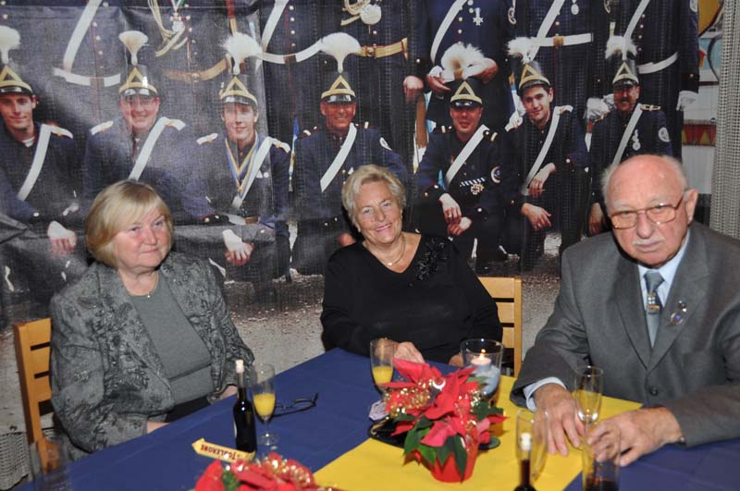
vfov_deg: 36.8
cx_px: 370
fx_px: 739
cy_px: 246
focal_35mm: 36
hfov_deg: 53.2
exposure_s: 1/60
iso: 400
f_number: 4
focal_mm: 24
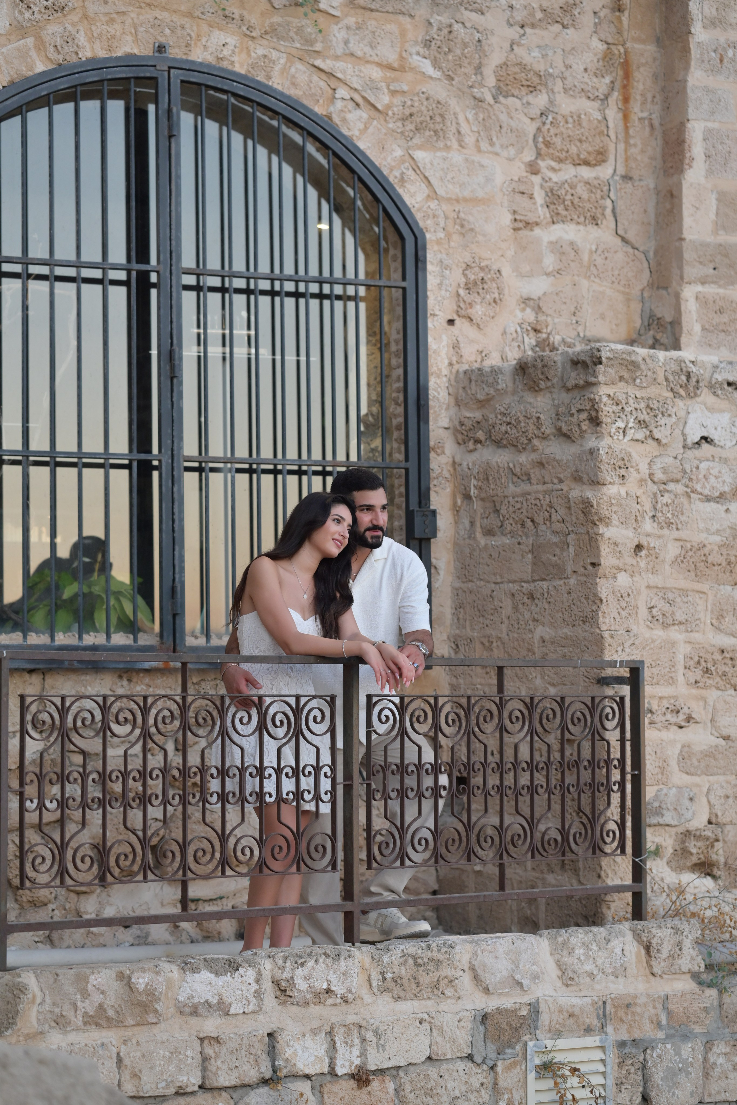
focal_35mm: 85
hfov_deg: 16.1
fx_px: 2610
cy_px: 552
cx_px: 368
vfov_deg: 23.9
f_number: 2.5
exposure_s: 1/800
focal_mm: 85
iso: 800
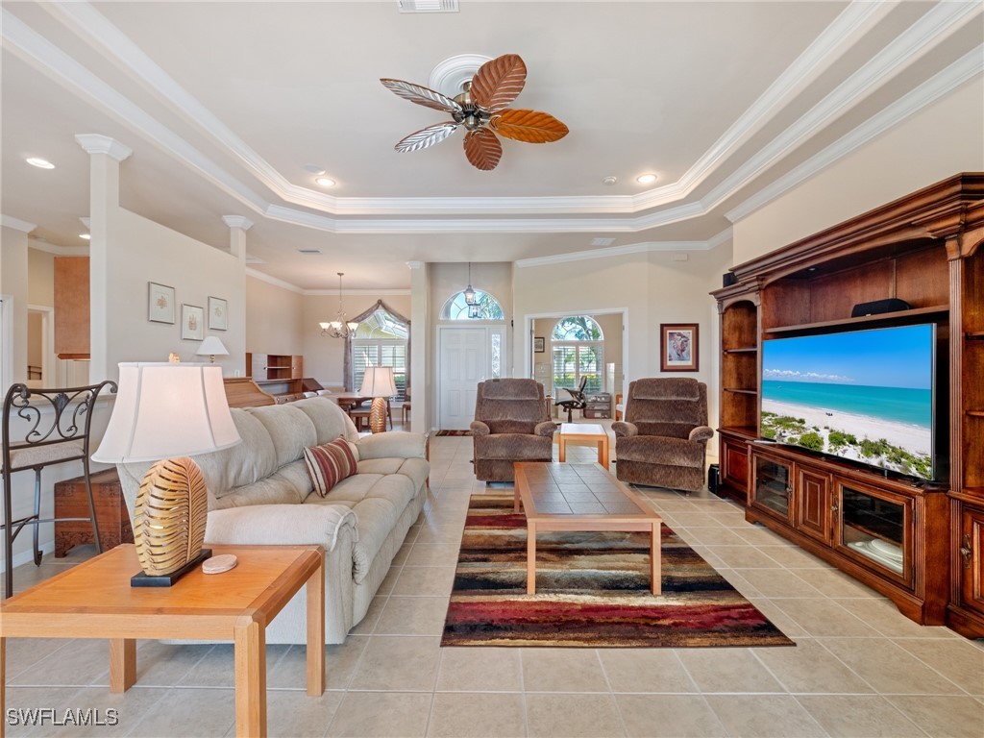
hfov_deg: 102.1
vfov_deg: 85.7
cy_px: 369
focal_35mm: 14
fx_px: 398
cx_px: 492
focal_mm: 7
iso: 200
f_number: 7.1
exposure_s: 1/8
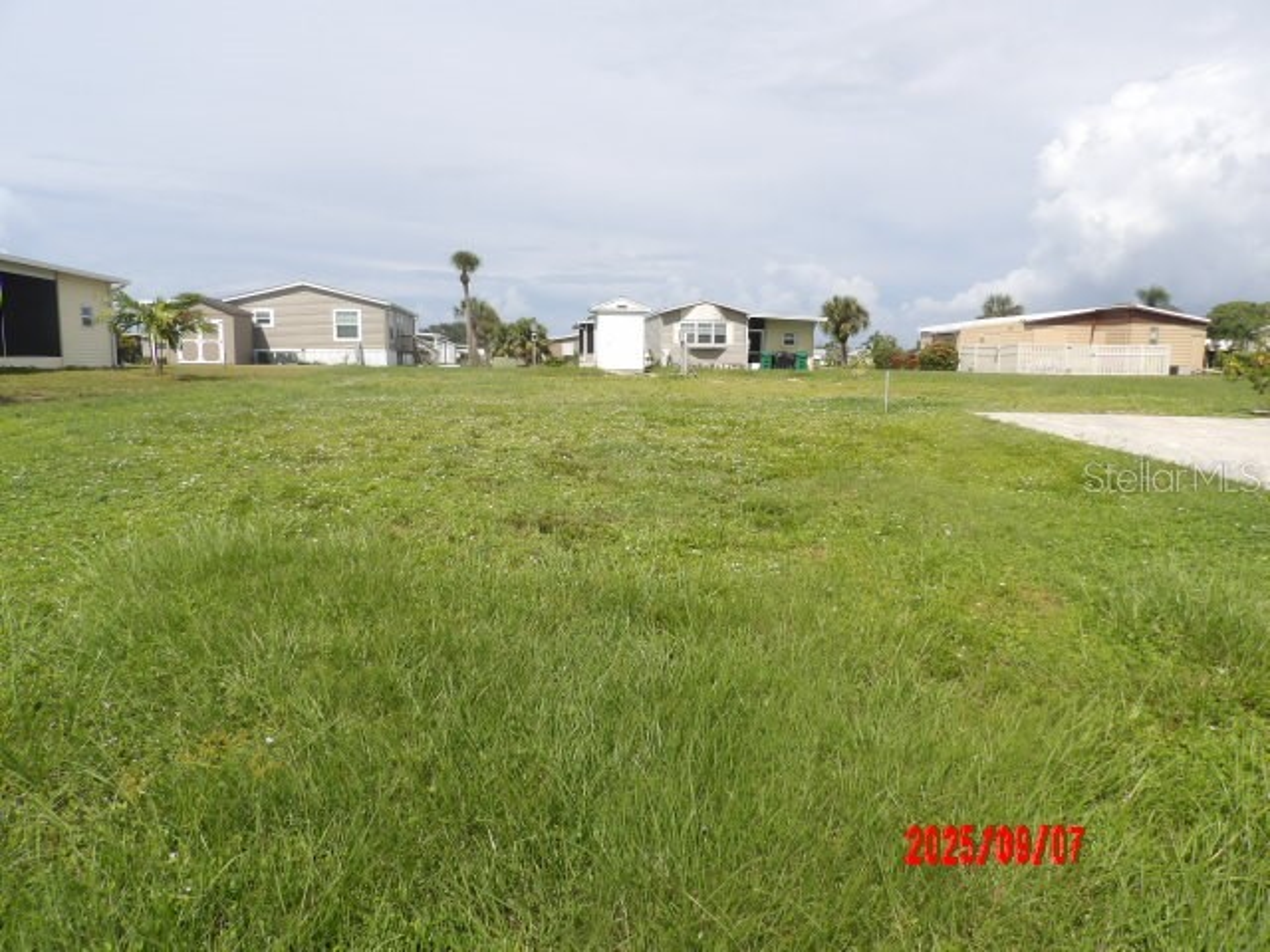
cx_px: 635
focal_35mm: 24
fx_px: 881
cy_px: 476
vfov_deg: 56.8
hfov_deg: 71.6
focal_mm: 4.3
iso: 100
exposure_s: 1/711
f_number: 4.6
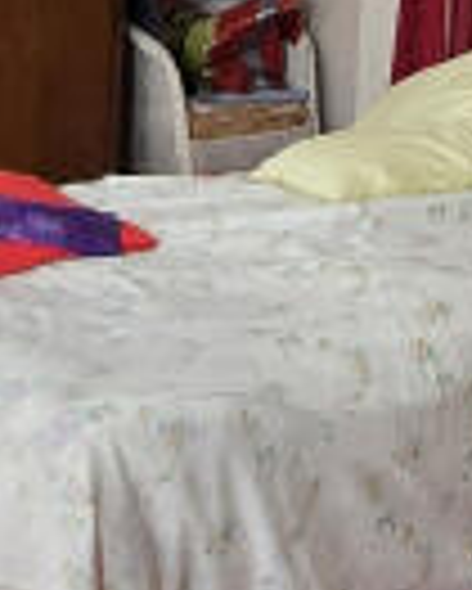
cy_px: -203
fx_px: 1727
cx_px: 67
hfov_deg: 15.4
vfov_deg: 17.9
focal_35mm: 99
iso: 50
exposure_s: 1/100
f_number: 2.2
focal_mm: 2.2
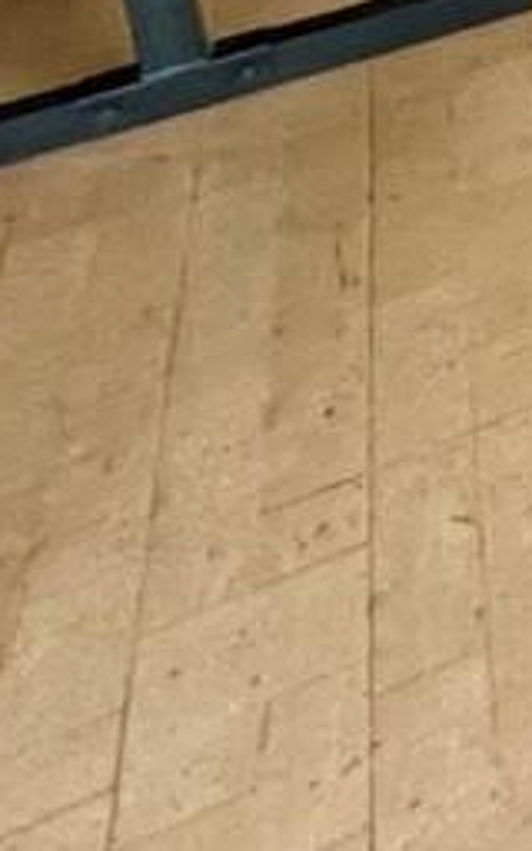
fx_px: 1995
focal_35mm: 86
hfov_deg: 7.3
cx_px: 2357
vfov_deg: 17.2
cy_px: -868
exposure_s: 1/99
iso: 64
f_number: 1.8
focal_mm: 1.57
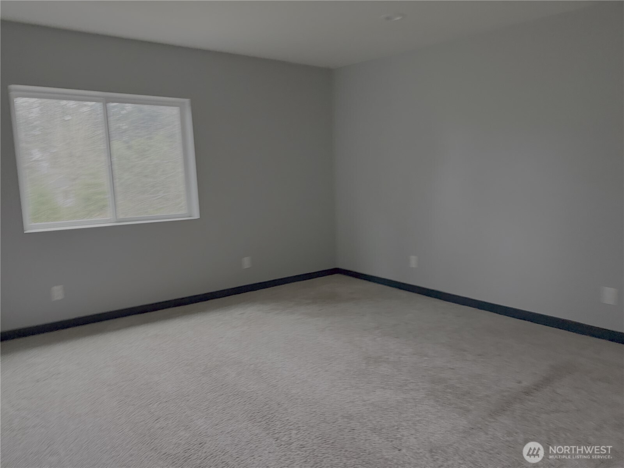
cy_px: 234
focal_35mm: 24
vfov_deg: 56.8
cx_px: 312
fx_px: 433
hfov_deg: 71.6
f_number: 1.78
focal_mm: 6.76
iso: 640
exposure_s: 1/60
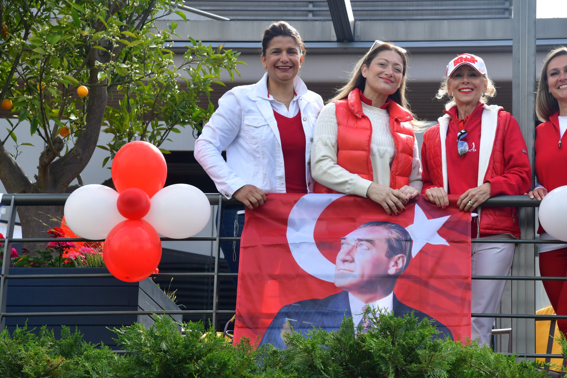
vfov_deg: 12.3
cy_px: 229
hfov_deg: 18.4
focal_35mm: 111
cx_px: 370
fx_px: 1748
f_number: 9
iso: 400
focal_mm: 85
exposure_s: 1/320
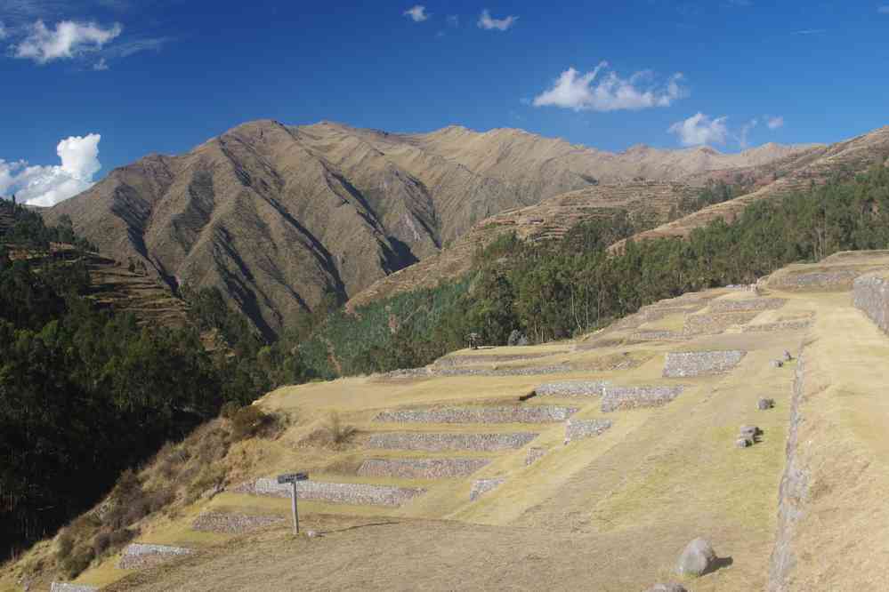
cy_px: 296
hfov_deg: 55.1
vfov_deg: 38.4
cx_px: 444
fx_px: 852
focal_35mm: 34
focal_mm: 23
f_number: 11
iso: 200
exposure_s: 1/80
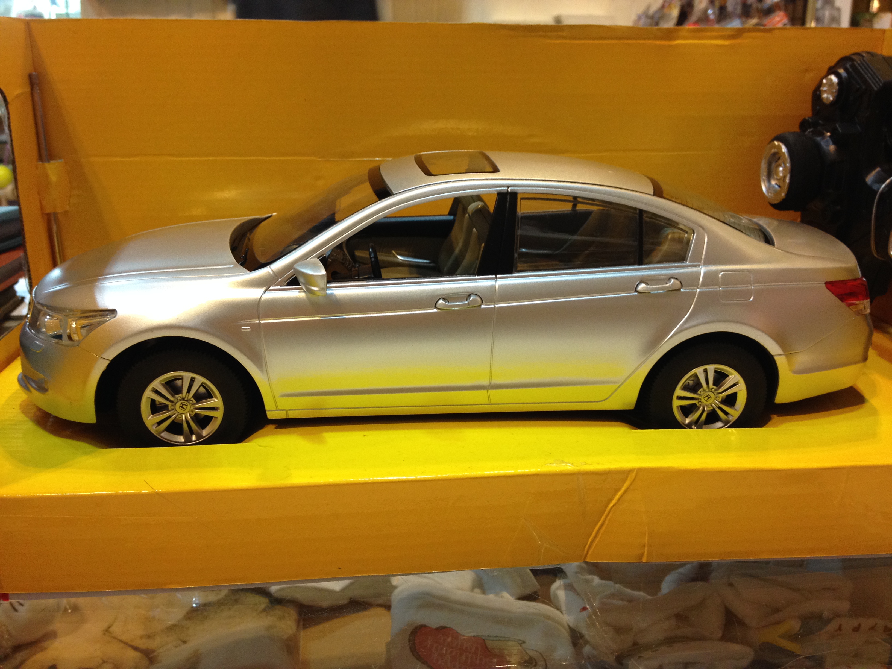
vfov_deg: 40.7
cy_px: 334
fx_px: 902
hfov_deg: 52.6
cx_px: 446
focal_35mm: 35
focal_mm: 4.28
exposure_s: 1/20
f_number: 2.4
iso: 160
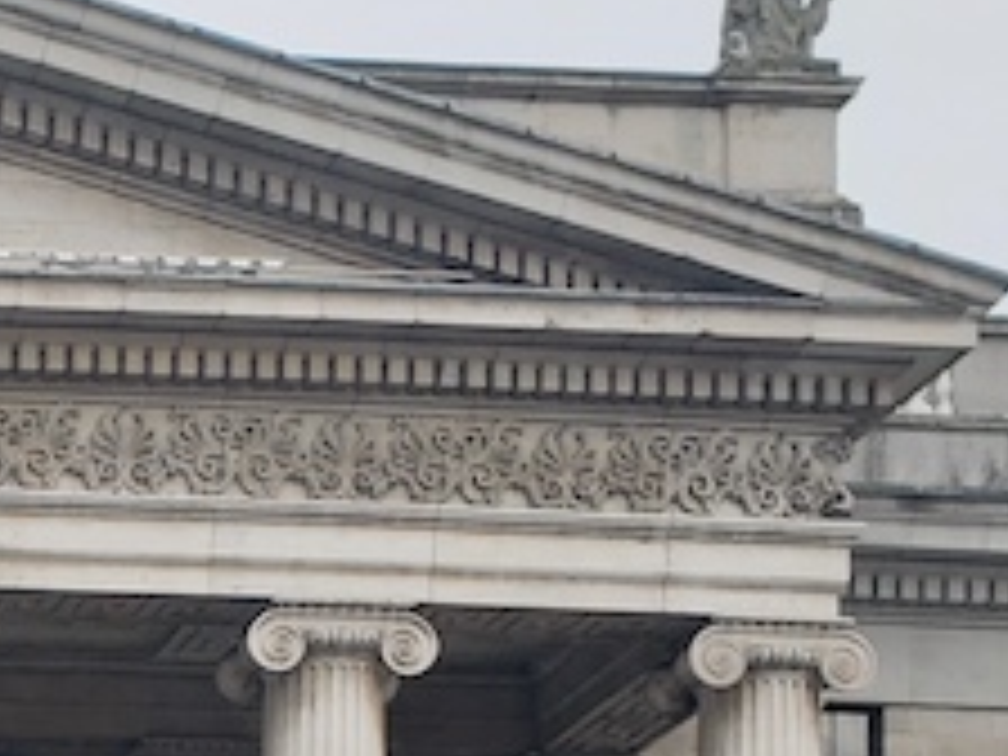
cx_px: -594
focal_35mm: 119
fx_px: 3465
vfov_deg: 11.5
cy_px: 1386
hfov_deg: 15.1
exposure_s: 1/174
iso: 50
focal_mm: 4.3
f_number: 2.4
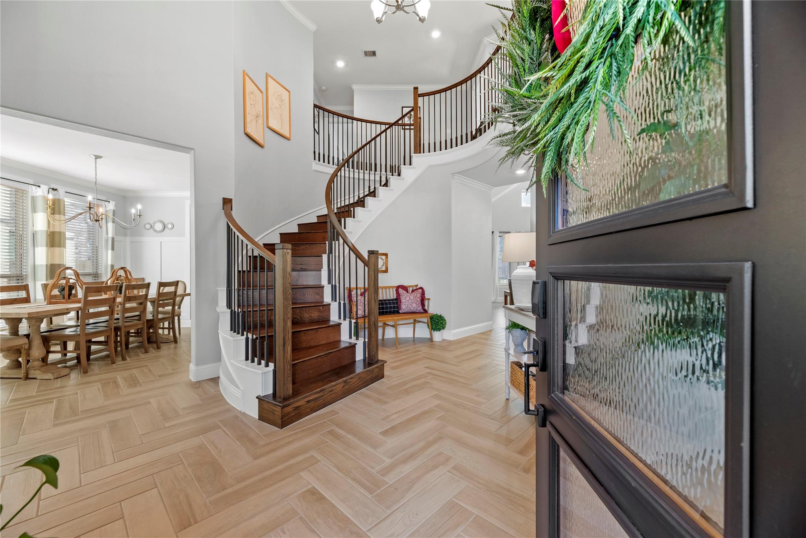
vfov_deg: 81.2
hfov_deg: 104.2
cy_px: 269
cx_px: 403
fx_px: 313
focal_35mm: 14
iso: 800
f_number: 8
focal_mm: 14
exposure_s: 1/4
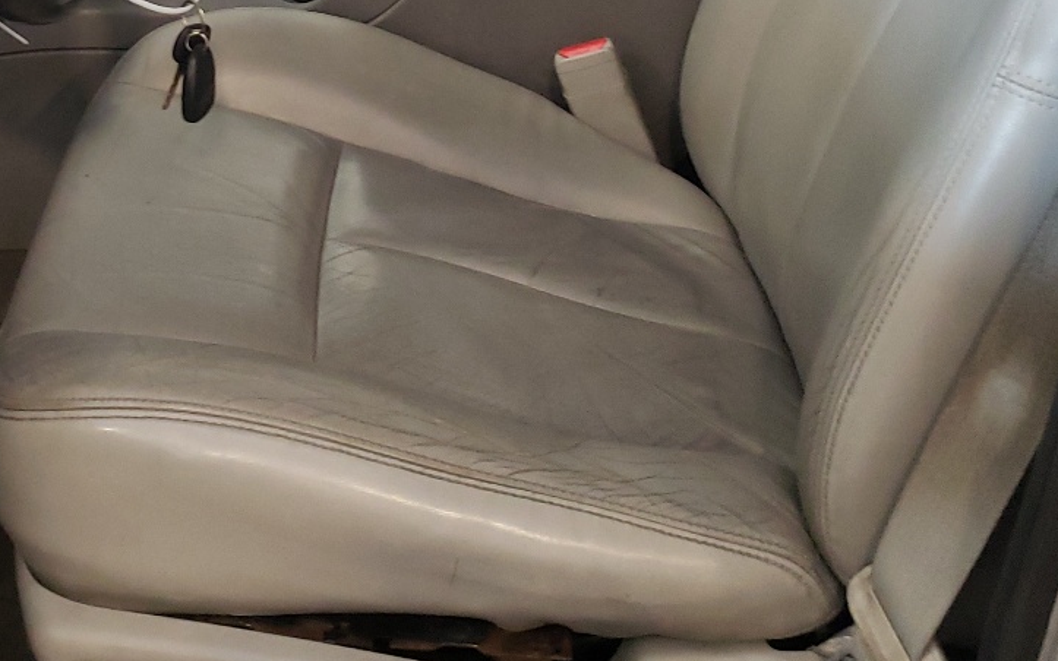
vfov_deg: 20.3
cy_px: -64
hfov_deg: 32.9
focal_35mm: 61
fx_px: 1759
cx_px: 271
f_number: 1.5
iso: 271
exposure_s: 1/40
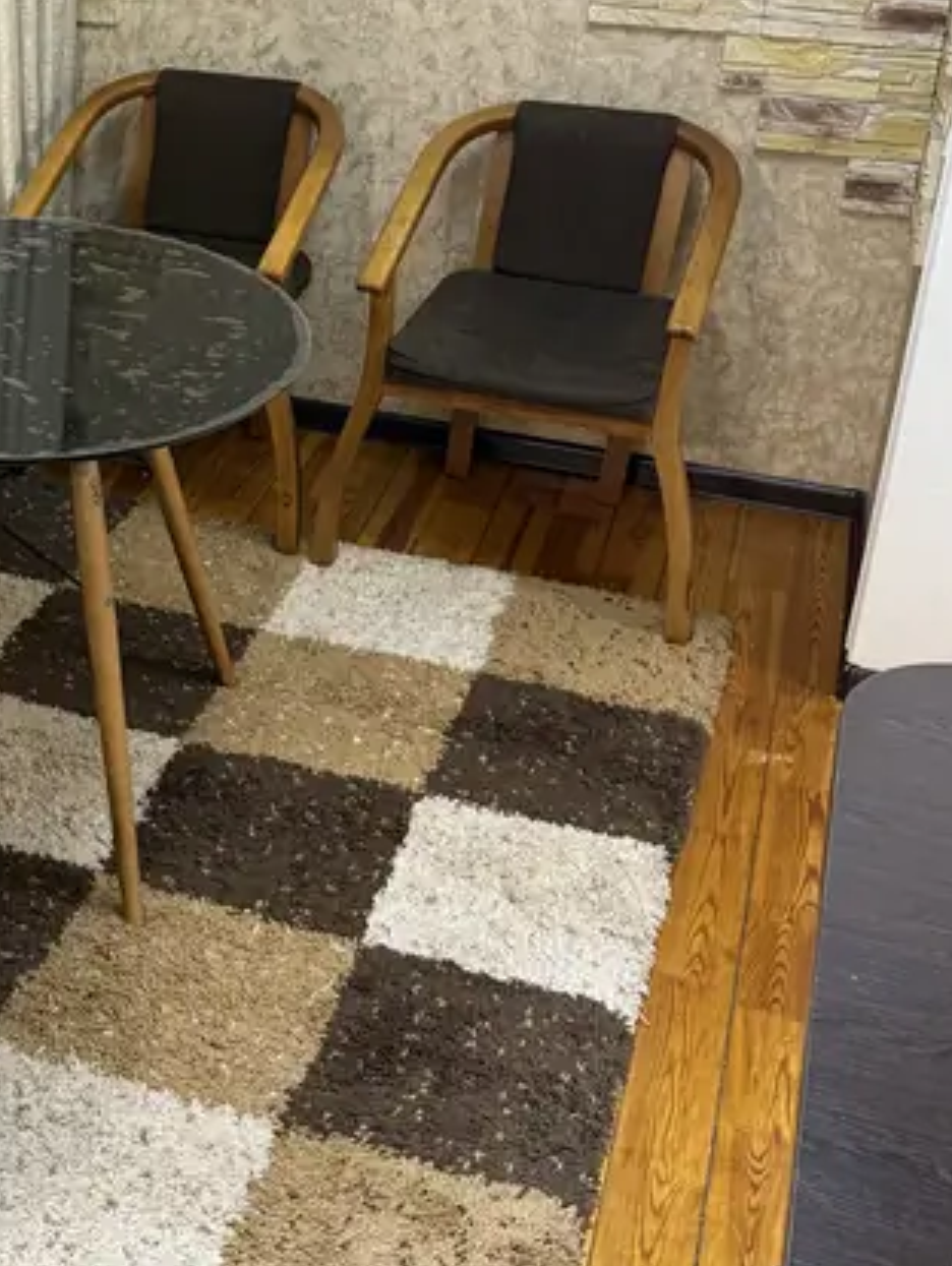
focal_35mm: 52
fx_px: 1904
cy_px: 357
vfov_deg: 36.1
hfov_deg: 26.4
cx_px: -29
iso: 250
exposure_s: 1/50
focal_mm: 6.76
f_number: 1.78
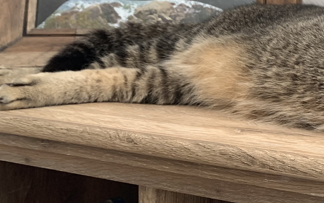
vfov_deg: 17.4
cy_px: 24
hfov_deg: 25.0
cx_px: 393
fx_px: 653
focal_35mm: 74
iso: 125
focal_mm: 4.25
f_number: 1.8
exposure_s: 1/60
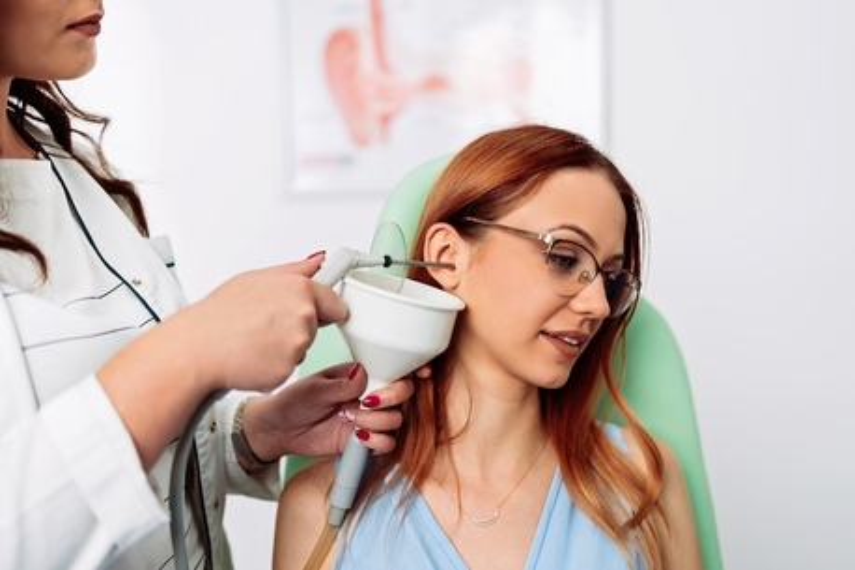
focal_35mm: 35
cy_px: 285
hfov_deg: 54.5
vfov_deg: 37.8
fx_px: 831
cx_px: 428
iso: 200
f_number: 1.4
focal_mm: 35
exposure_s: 1/800
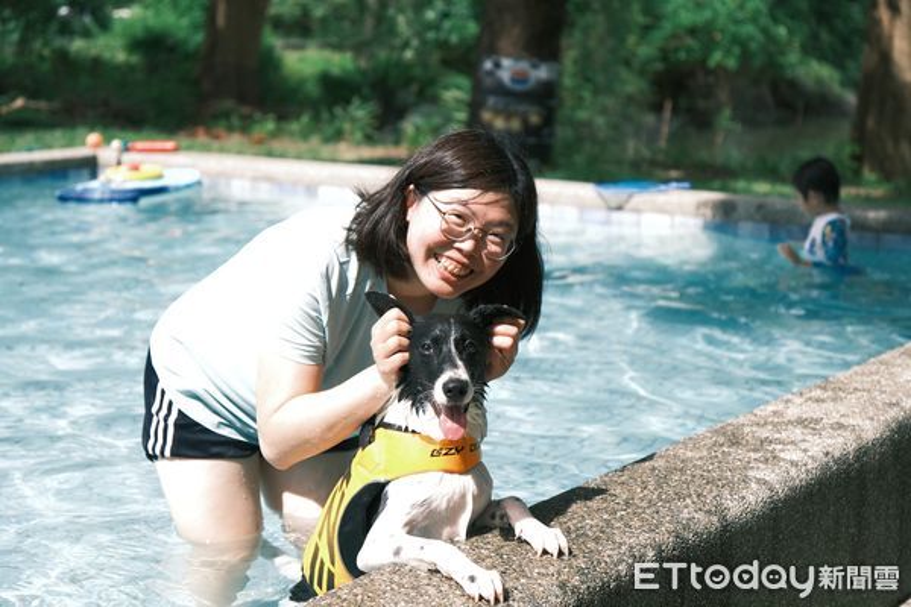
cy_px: 304
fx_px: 1468
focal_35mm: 58
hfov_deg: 34.5
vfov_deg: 23.4
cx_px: 456
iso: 80
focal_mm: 38.8
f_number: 2.8
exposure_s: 1/1000
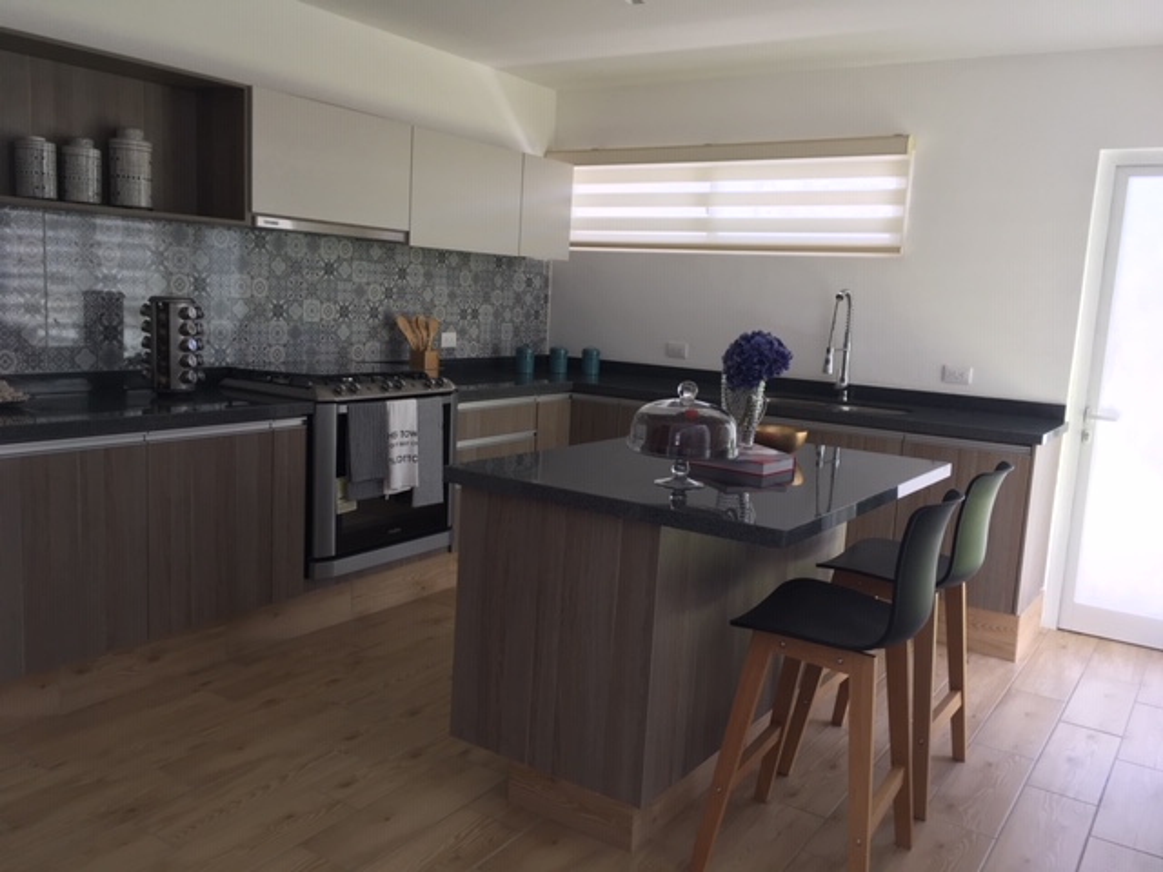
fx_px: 974
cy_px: 436
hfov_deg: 61.7
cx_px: 582
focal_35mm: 29
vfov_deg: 48.2
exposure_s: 1/60
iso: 32
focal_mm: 4.15
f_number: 2.2
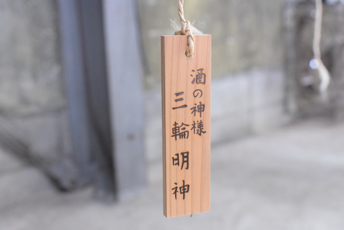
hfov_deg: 37.8
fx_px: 502
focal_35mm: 52
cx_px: 172
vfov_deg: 25.8
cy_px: 115
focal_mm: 35
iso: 6400
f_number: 4.5
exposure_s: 1/80
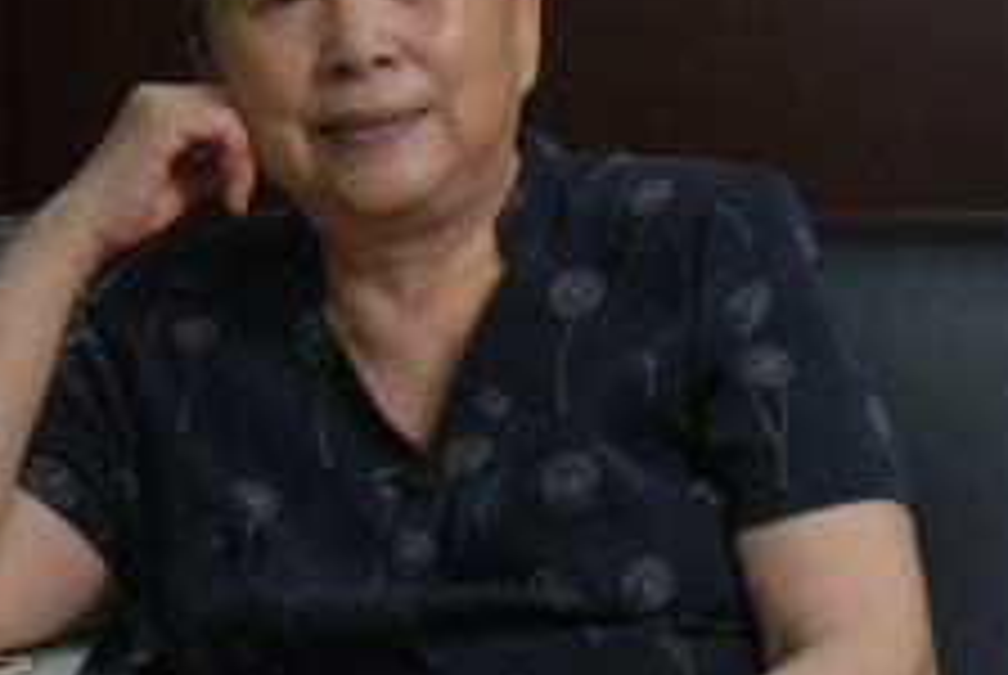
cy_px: 263
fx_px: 4302
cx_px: 675
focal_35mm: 153
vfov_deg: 9.0
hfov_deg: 13.3
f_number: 5
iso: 320
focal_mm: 35
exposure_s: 1/40
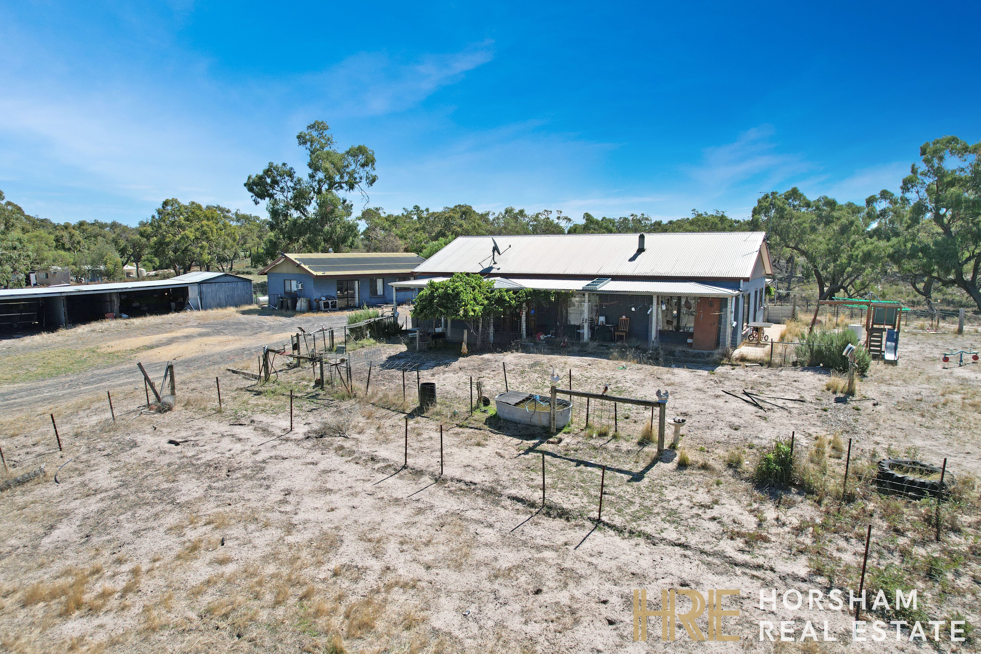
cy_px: 327
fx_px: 599
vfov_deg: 57.2
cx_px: 490
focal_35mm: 22
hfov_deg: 78.6
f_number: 2.8
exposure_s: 1/2500
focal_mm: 8.38
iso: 110
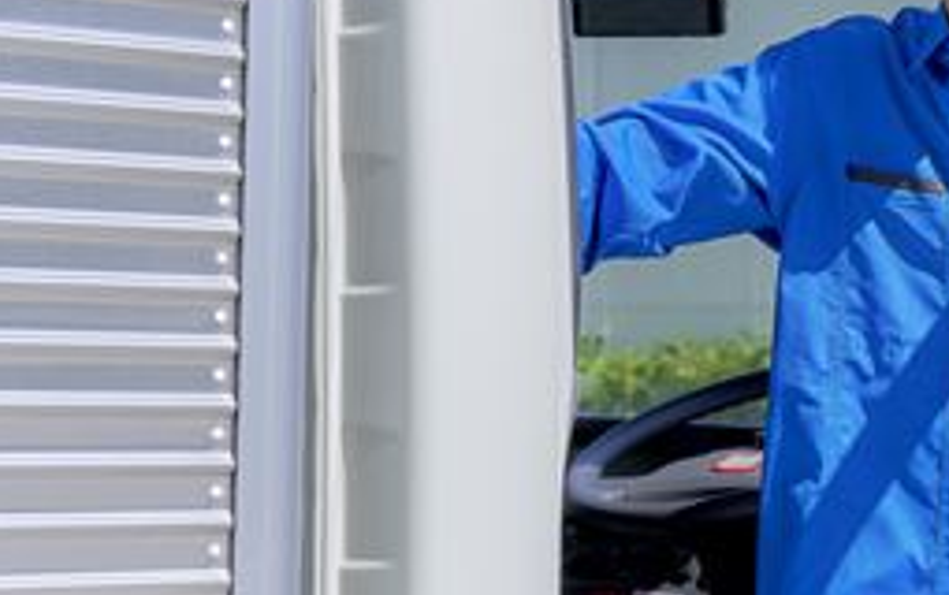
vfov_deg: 8.3
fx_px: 4091
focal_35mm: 158
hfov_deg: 13.0
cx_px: 1023
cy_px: 242
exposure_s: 1/400
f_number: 5.6
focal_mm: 55
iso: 100
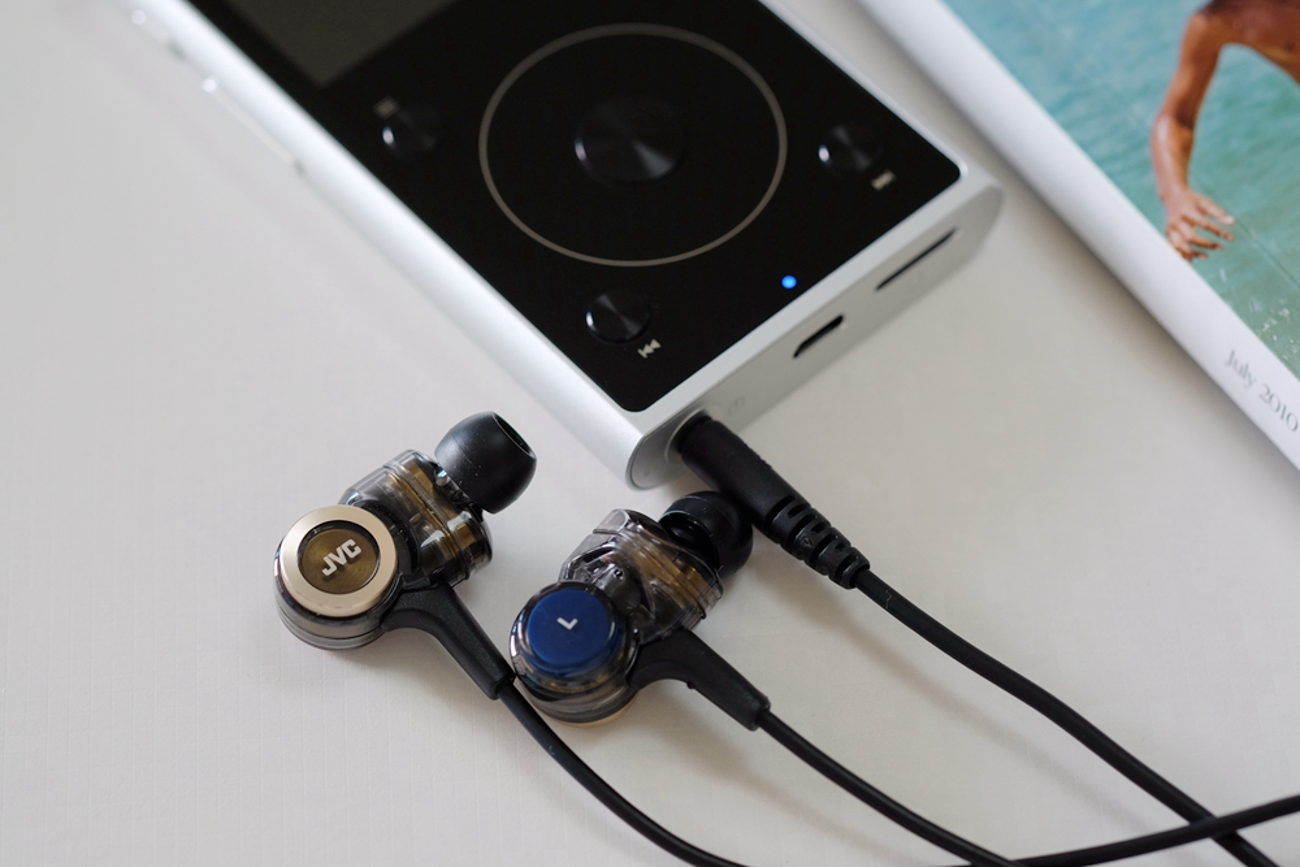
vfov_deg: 15.2
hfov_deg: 22.6
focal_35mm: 90
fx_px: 3250
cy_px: 434
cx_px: 650
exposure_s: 1/85
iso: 500
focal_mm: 60
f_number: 4
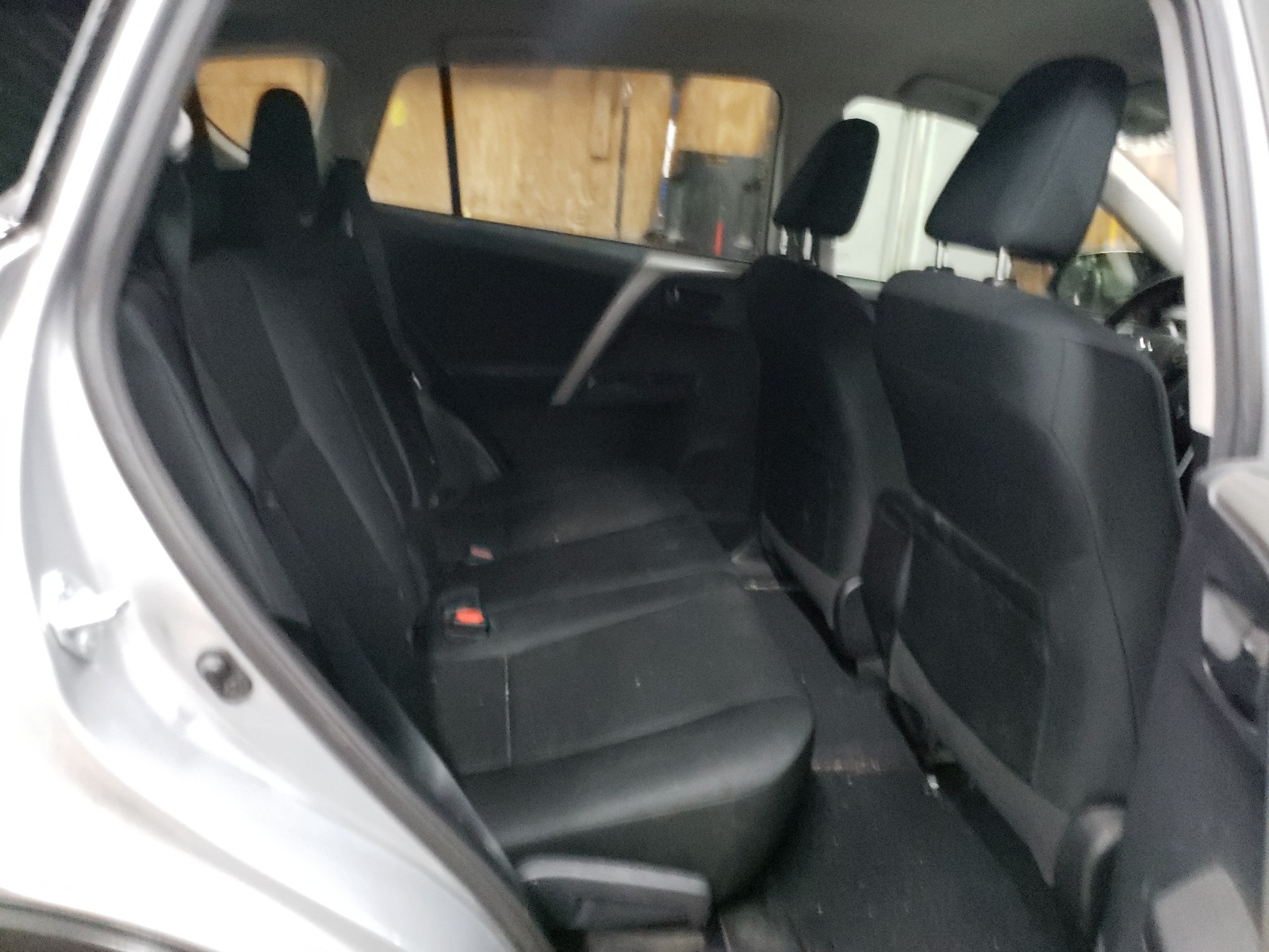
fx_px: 953
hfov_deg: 67.3
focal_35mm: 26
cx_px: 634
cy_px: 476
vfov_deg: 53.1
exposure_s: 1/24
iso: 921
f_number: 1.5
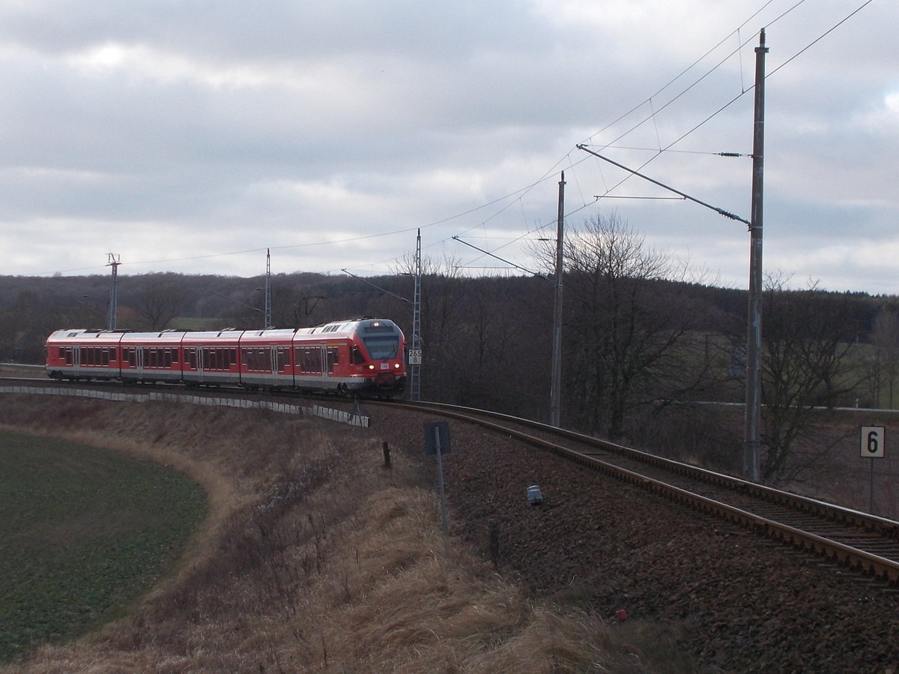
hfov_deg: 33.2
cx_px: 450
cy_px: 337
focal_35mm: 58
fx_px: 1506
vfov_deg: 25.2
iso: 80
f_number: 4.9
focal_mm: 10.3
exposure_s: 1/200
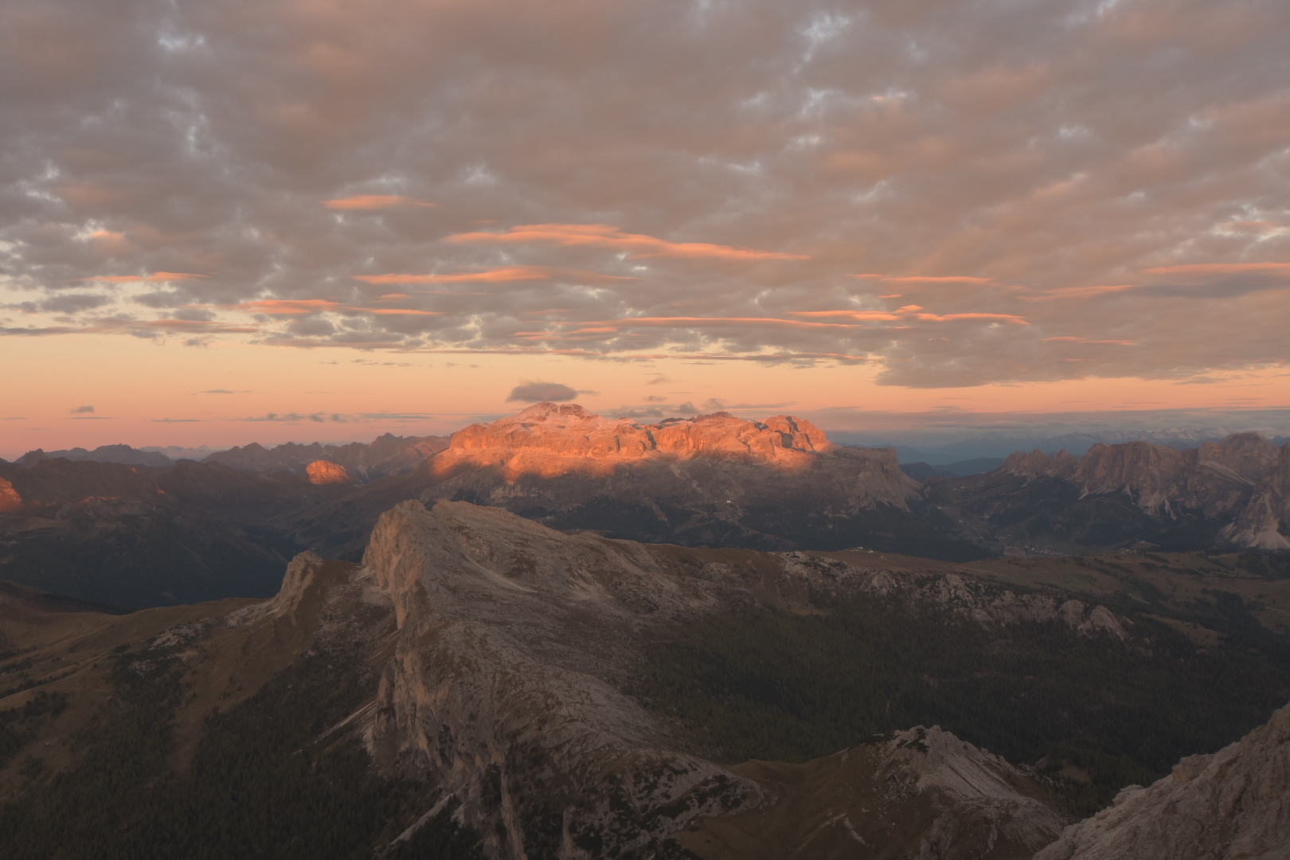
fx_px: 1290
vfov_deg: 36.9
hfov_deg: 53.1
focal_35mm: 36
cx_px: 645
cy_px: 430
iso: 200
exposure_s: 1/15
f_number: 11
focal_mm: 24
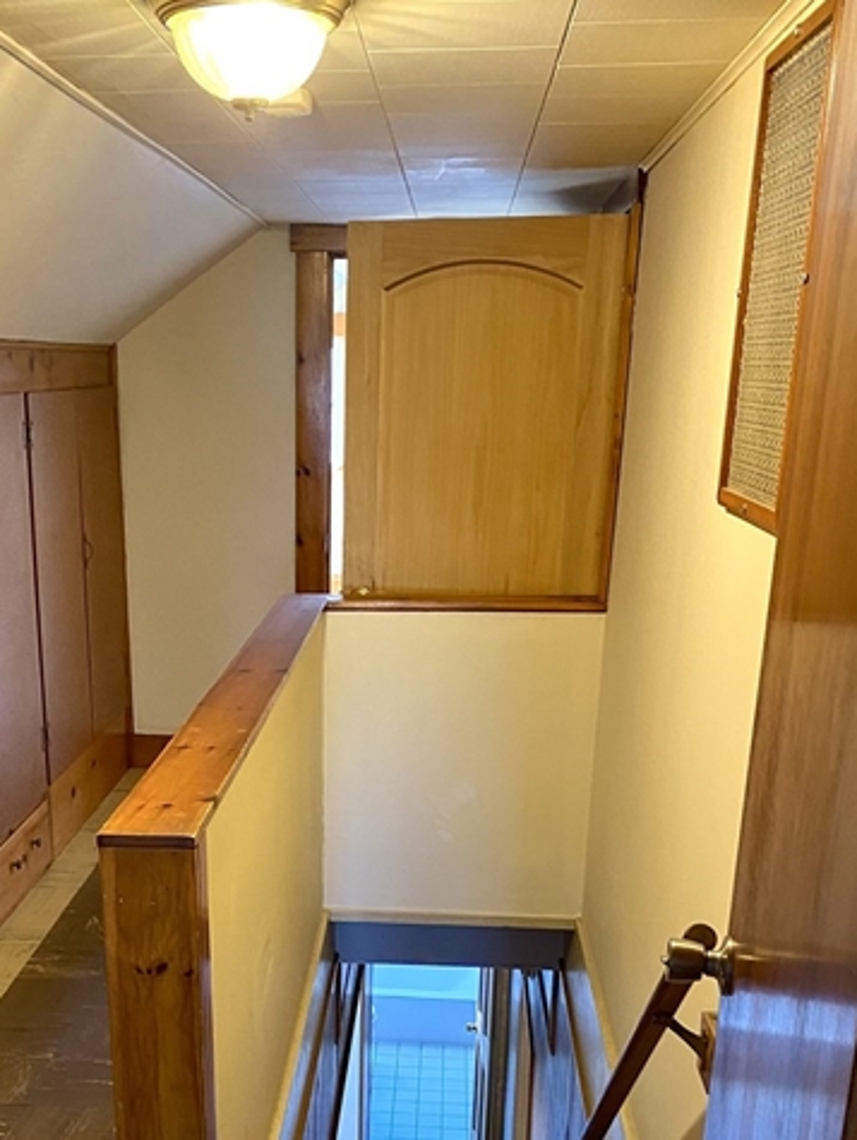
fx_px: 1385
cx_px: 307
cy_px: 869
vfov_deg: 43.2
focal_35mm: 42
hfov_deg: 34.2
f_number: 1.8
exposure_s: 1/40
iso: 400
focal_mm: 4.25
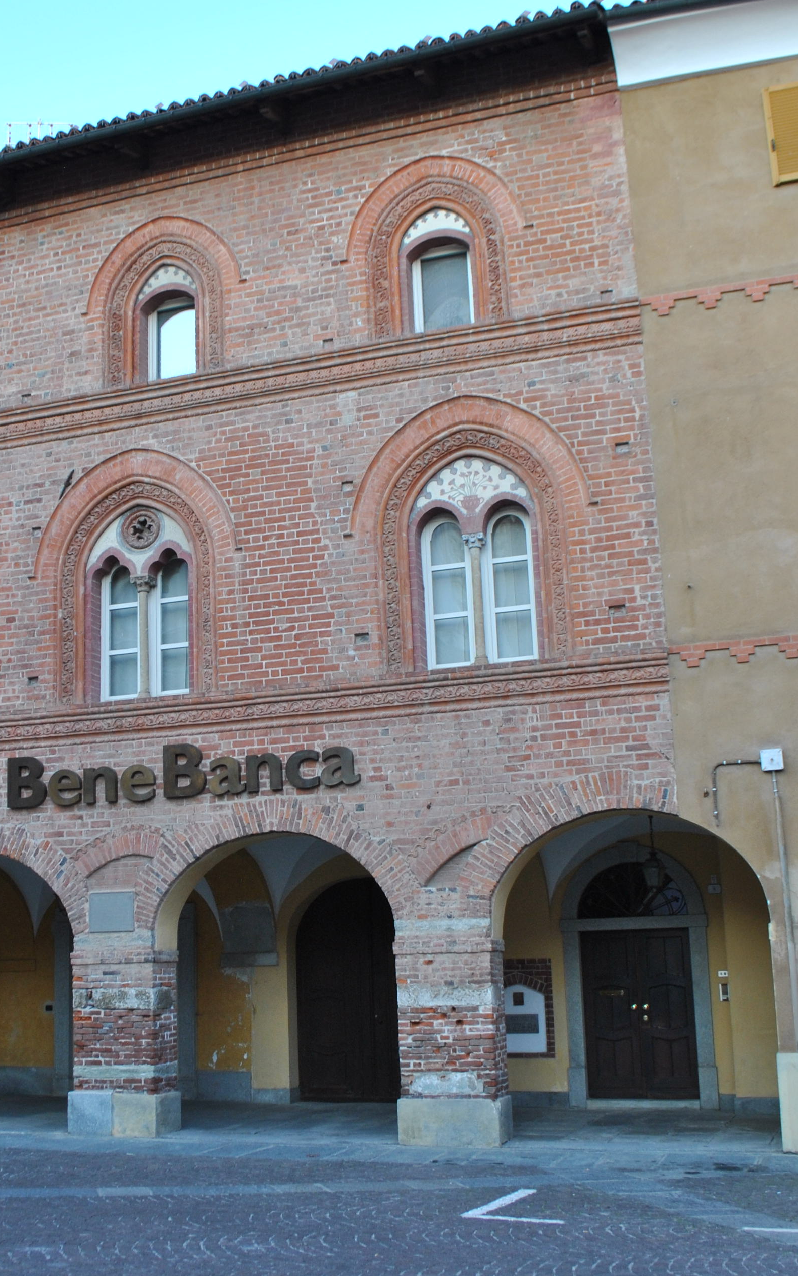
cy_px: 638
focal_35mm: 42
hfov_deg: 30.3
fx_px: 1461
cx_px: 268
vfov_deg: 47.2
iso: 200
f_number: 5.6
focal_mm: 18
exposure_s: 1/125
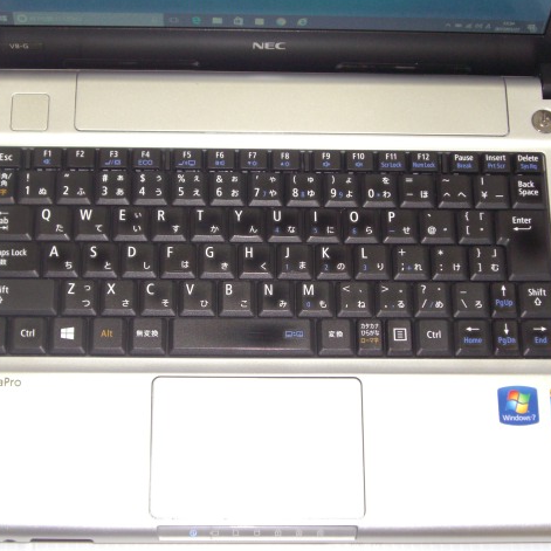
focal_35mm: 66
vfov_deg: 26.1
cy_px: 280
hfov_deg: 26.1
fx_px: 1189
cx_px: 263
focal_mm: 11.5
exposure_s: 1/60
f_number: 3.4
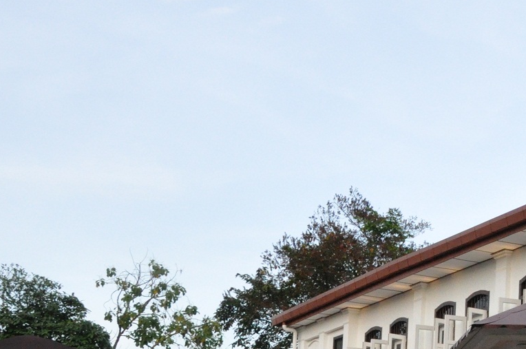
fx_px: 1290
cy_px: 346
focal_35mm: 88
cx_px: 687
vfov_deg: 15.2
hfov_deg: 20.9
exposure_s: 1/250
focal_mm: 21
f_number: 16
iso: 2000
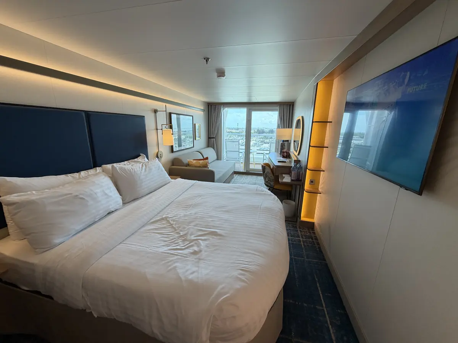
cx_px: 229
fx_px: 185
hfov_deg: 102.1
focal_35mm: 14
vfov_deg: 85.7
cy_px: 172
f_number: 2.2
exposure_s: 1/121
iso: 80
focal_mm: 2.22
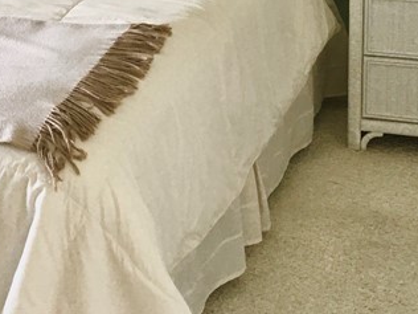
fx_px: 1135
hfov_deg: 20.7
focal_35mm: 94
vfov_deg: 15.6
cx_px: 110
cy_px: 38
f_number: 2.2
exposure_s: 1/30
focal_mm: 4.15
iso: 80
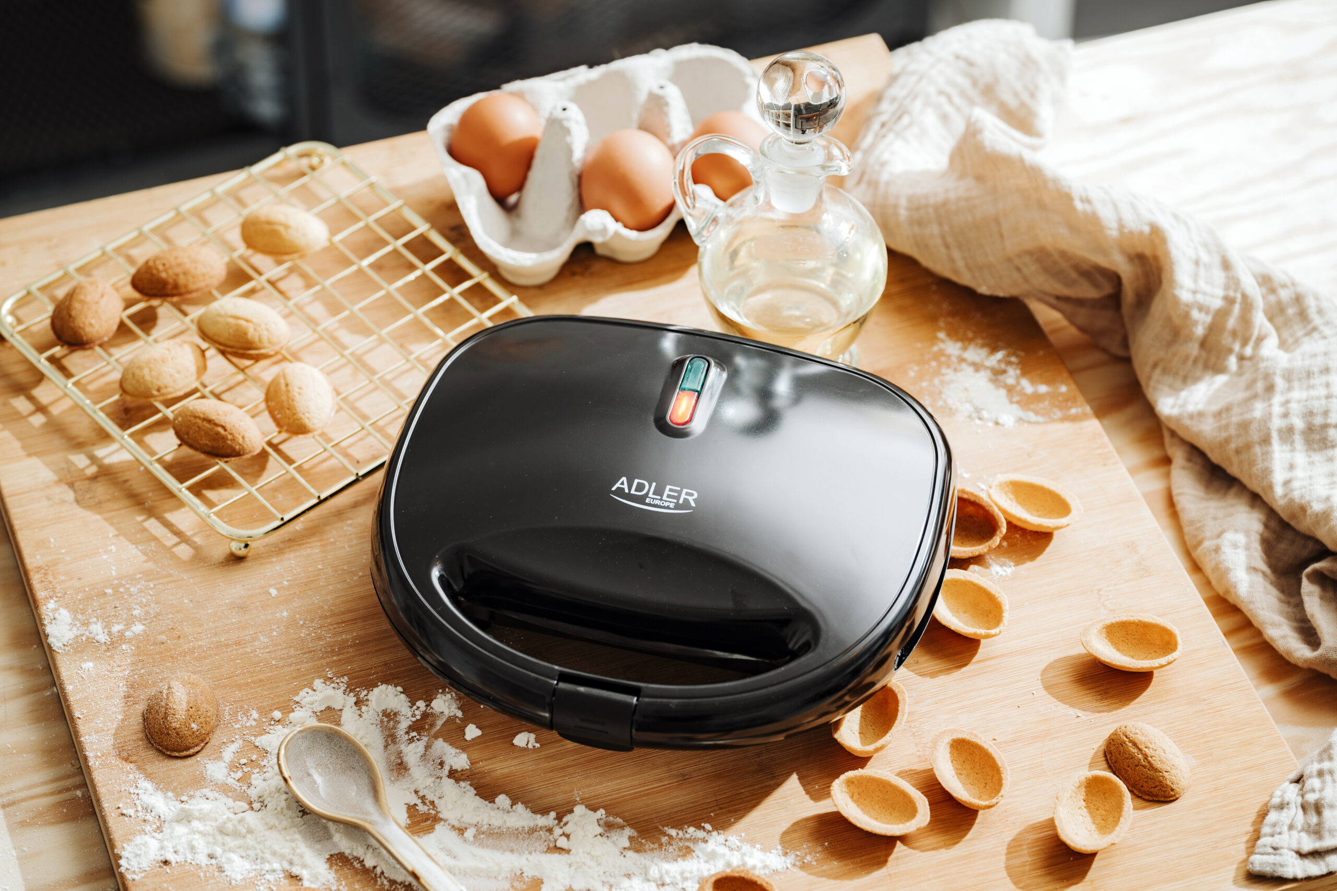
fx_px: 3900
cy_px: 446
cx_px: 668
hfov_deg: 19.5
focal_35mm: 105
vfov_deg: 13.0
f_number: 4.5
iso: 100
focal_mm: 105
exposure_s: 1/125
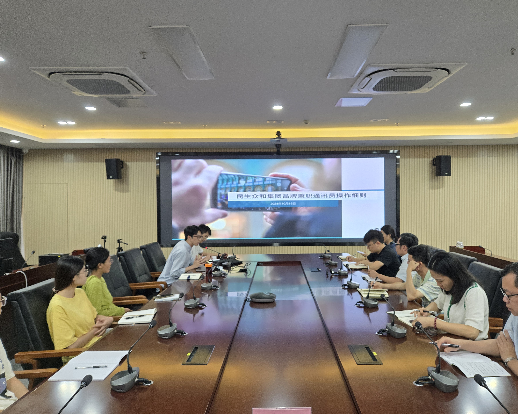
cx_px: 274
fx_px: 383
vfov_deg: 56.8
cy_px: 206
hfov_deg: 68.0
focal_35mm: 25
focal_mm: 5.4
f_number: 1.8
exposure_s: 1/100
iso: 200
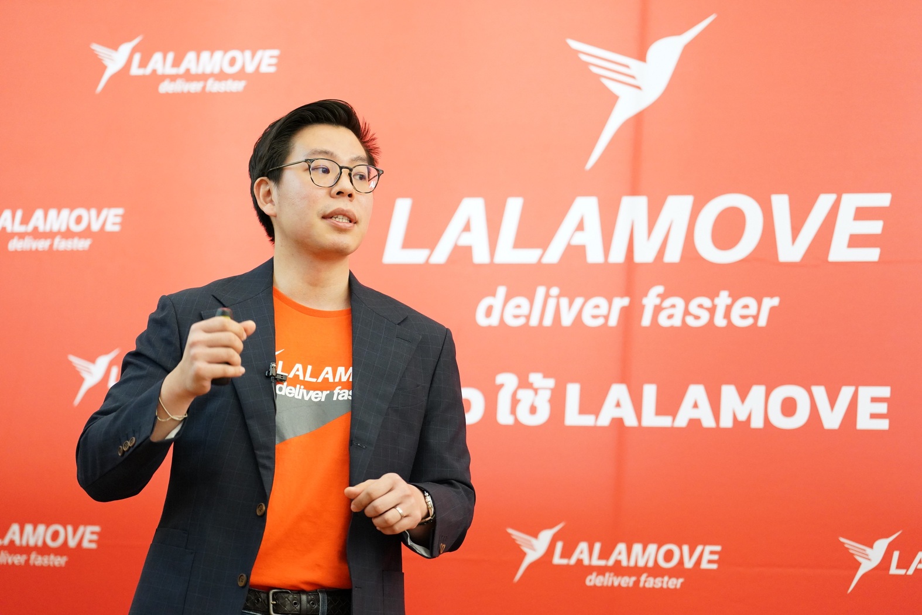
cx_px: 461
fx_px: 3227
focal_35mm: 126
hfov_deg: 16.3
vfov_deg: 10.9
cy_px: 308
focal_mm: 126
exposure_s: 1/160
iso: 5000
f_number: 2.8
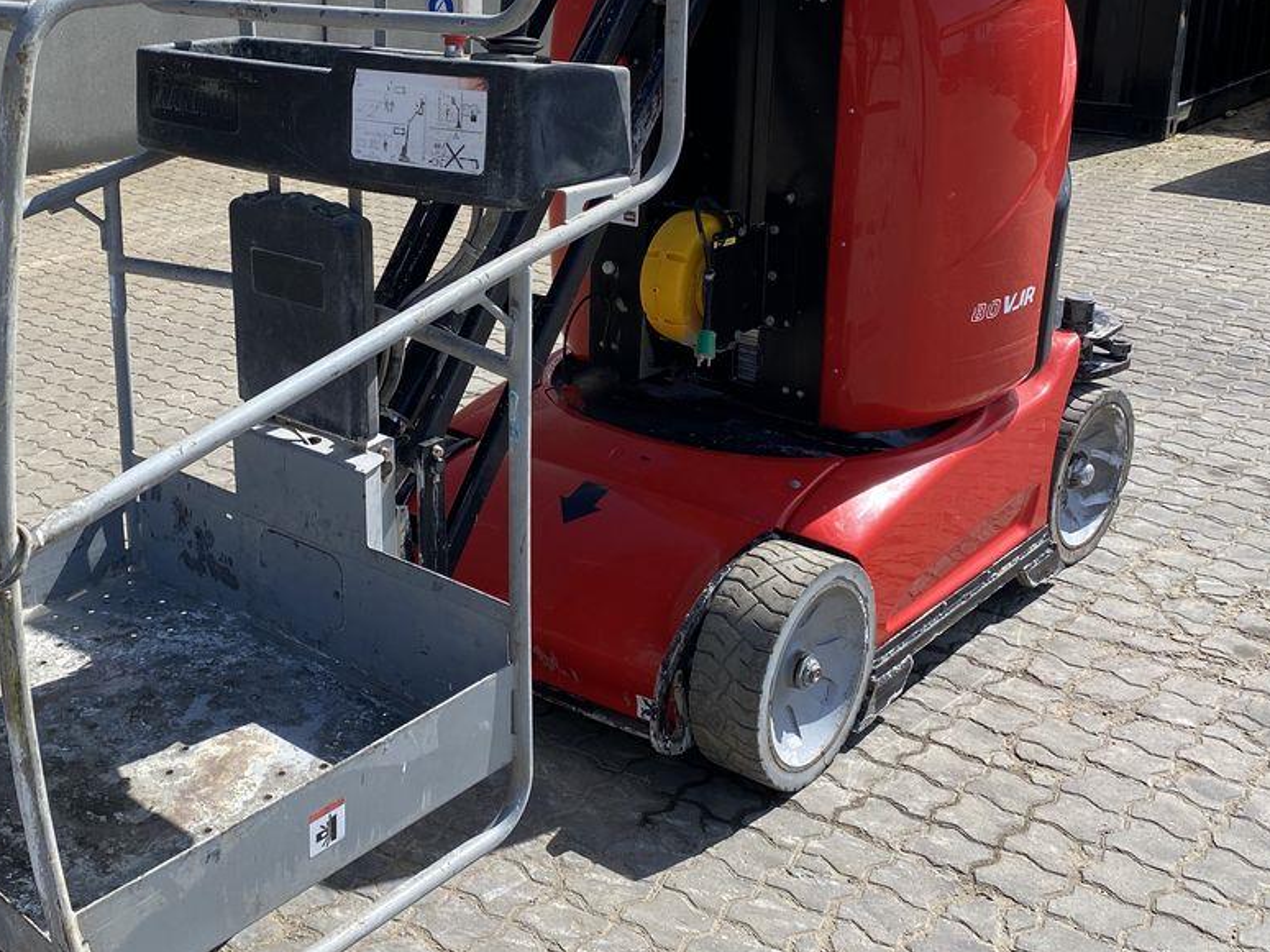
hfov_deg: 42.5
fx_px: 1577
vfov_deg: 33.3
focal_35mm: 43
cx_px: 320
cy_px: 327
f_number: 1.8
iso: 32
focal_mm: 4.25
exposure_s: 1/1898
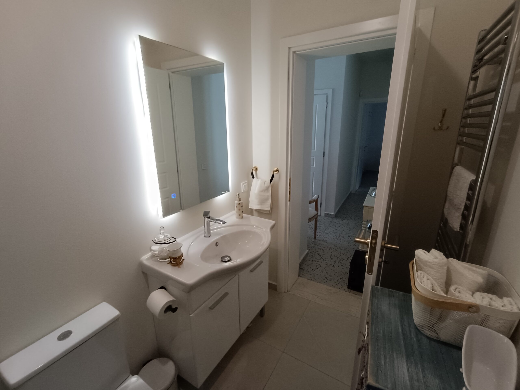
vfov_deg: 78.1
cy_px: 195
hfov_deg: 94.5
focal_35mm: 16
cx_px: 260
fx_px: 240
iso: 318
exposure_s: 1/100
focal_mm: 1.66
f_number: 2.2
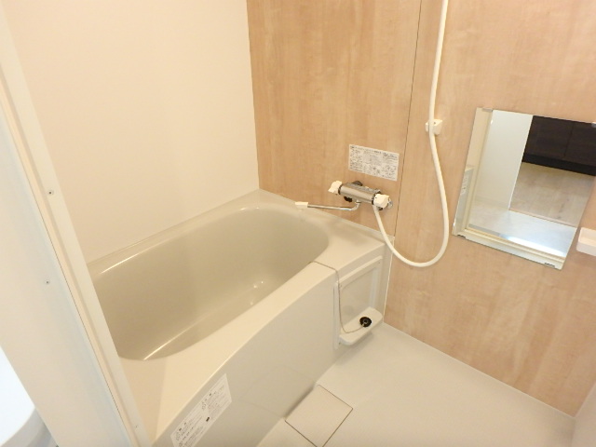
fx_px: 362
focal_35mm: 21
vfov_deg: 63.4
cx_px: 298
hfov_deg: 79.0
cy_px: 224
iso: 640
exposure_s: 1/30
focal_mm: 3.7
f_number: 3.5
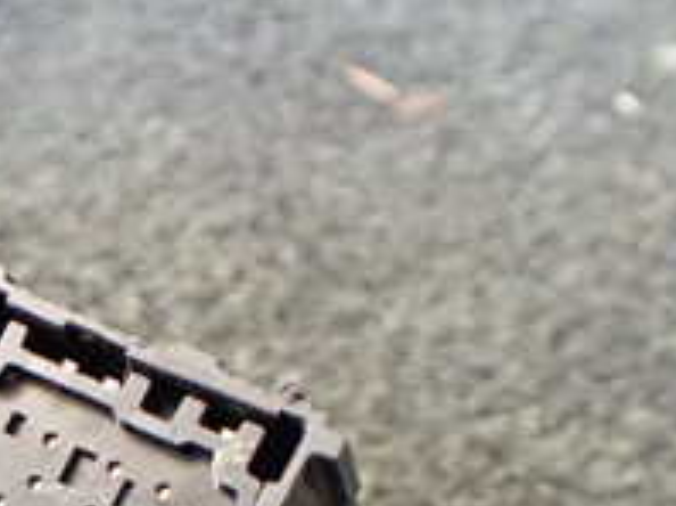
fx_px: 1775
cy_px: 711
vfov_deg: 15.2
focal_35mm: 91
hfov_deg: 20.3
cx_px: -113
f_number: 2.3
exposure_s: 1/50
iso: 800
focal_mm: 5.4
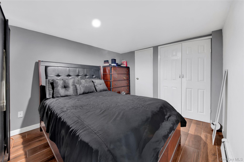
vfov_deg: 90.0
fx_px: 81
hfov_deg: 112.6
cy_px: 81
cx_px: 122
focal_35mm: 12
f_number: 8
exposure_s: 13
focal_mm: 8
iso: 100
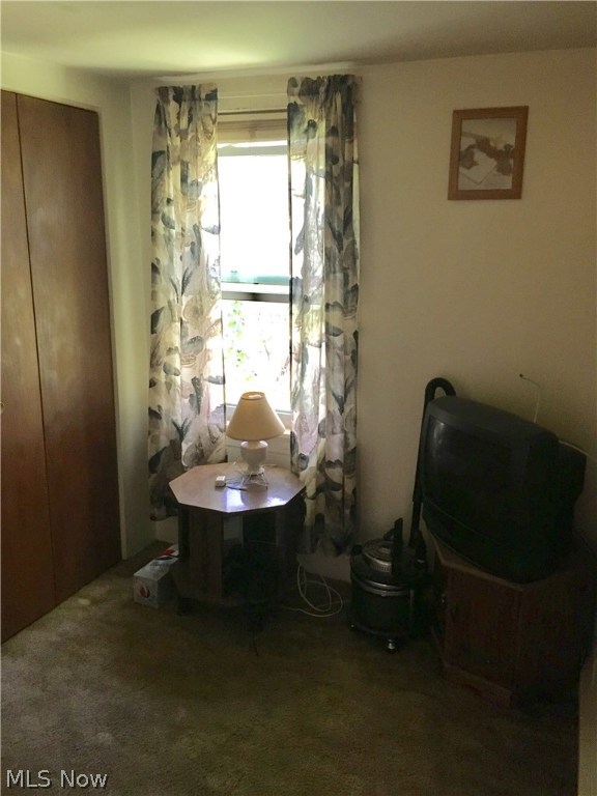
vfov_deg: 61.7
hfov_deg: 48.2
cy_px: 398
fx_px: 667
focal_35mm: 29
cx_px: 298
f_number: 2.2
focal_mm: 4.15
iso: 200
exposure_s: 1/20
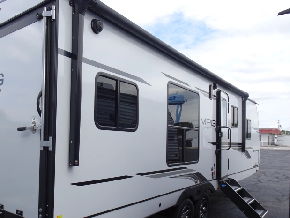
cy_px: 133
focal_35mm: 31
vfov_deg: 45.2
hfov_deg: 57.4
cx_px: 103
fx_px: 260
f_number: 3.5
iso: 80
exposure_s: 1/500
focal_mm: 4.1
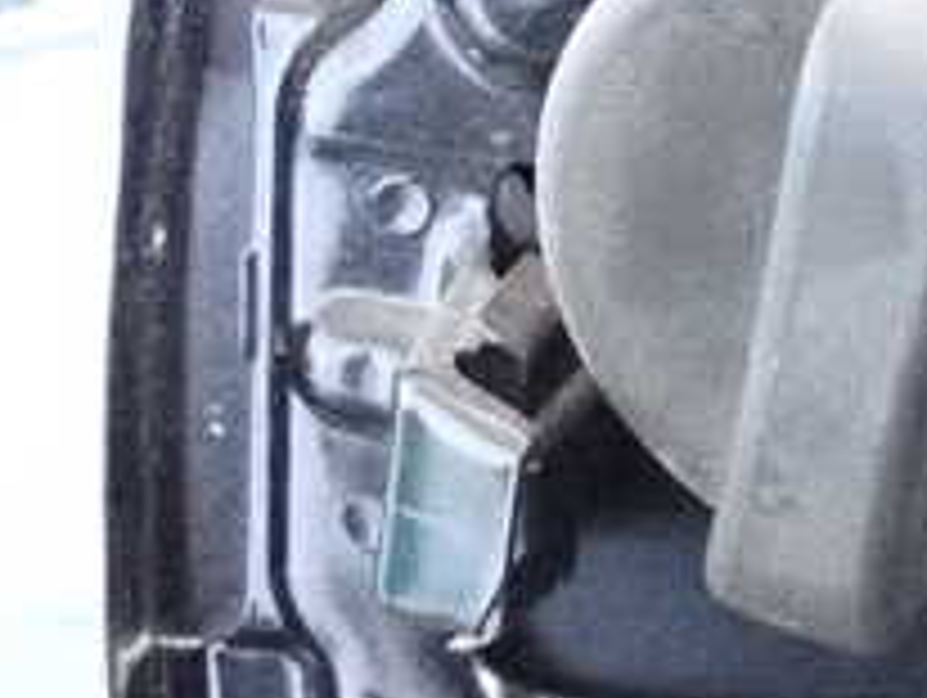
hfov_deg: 12.1
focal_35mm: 157
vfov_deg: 9.5
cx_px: 1300
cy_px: 486
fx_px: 4209
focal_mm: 9.65
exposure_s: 1/125
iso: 6400
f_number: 3.3
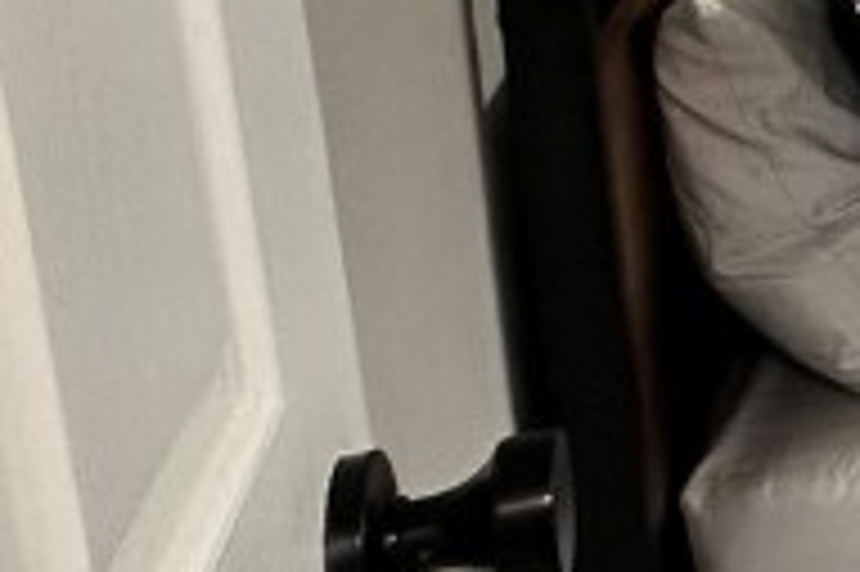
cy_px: -275
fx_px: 1862
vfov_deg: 16.1
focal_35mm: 78
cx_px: 1981
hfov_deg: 15.7
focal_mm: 2.22
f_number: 2.2
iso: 200
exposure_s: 1/120
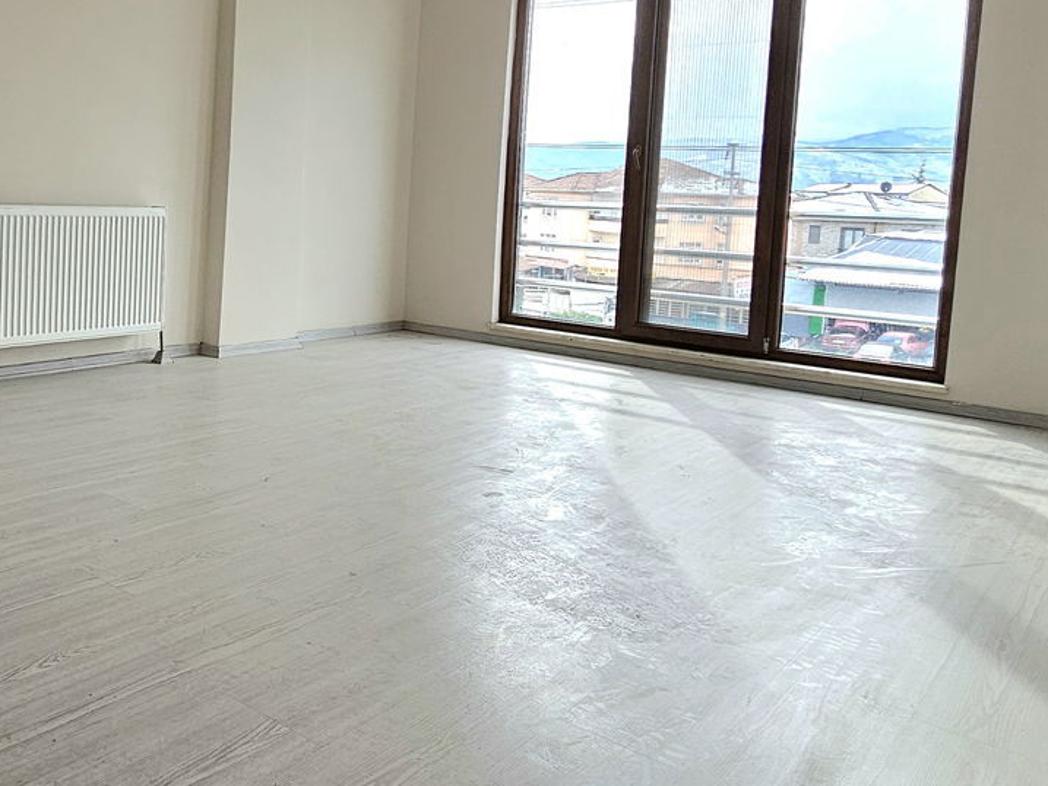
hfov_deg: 55.1
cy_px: 283
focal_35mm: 29
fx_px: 878
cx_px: 142
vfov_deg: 47.7
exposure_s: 1/120
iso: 50
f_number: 2.2
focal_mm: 2.2
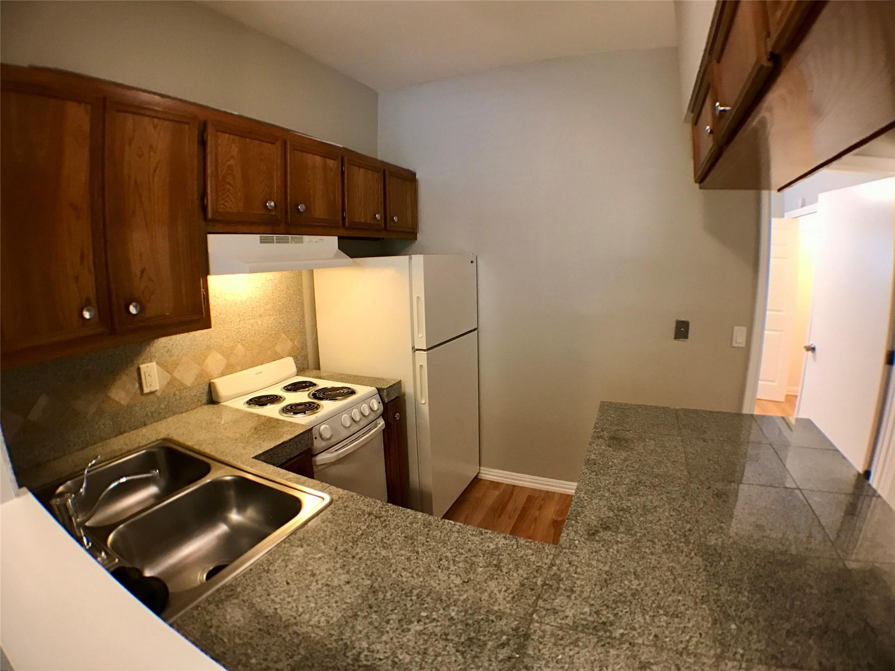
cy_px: 336
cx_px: 448
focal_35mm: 28
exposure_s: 1/15
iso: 50
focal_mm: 3.99
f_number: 1.8
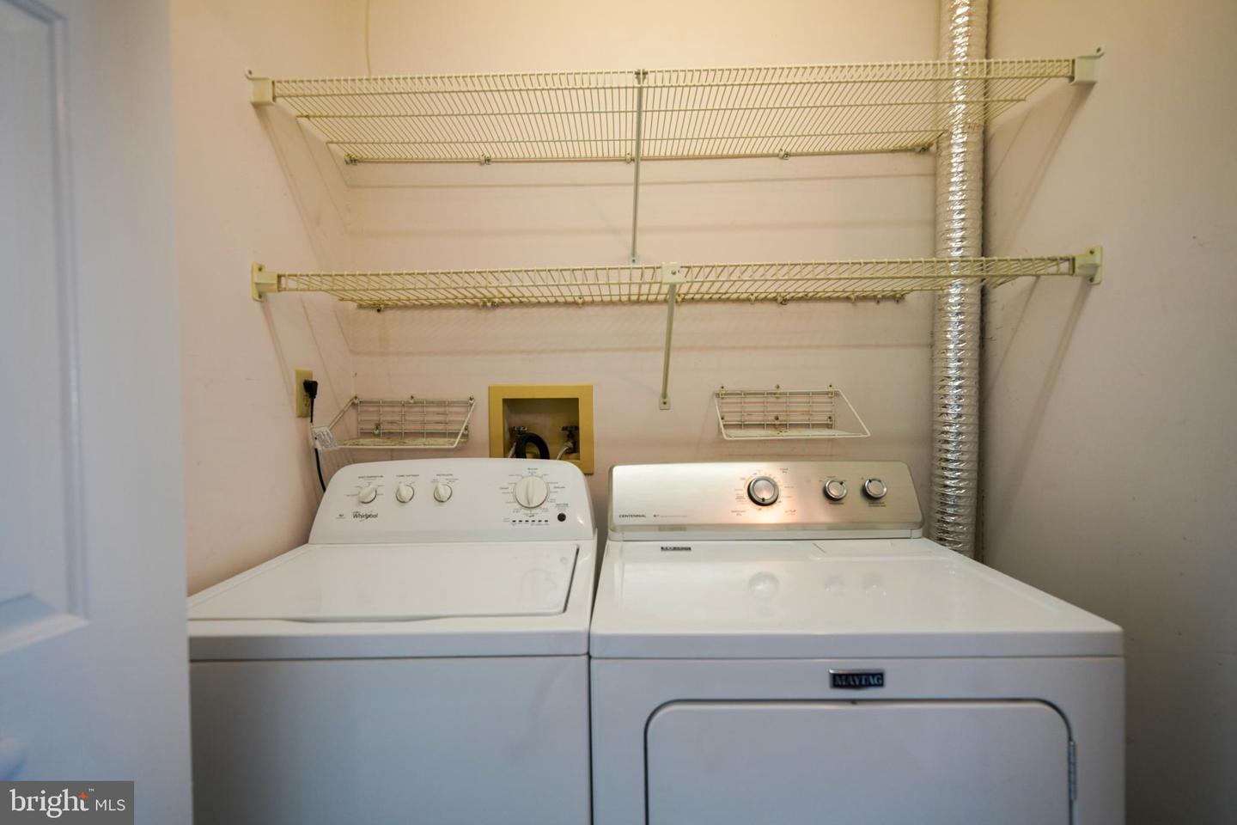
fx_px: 550
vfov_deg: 73.7
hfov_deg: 96.7
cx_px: 618
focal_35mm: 16
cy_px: 412
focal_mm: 16
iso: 640
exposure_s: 1/160
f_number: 4
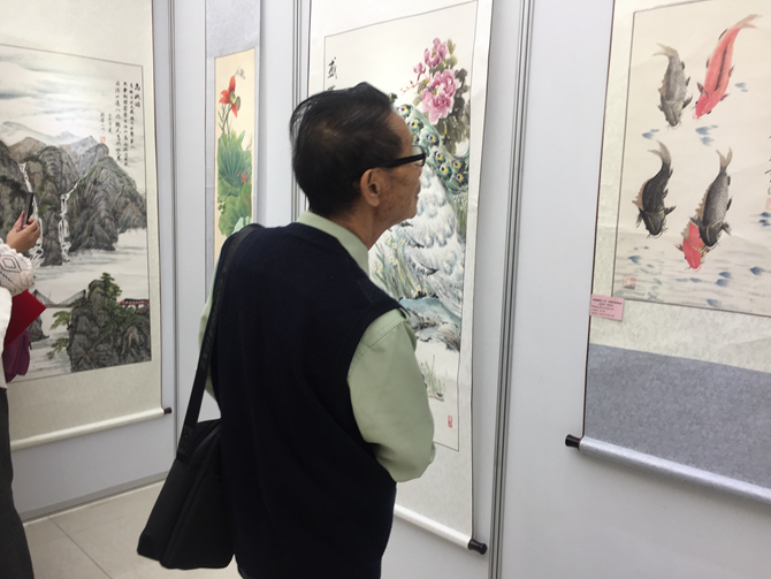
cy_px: 290
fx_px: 646
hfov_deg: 61.6
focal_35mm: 29
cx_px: 386
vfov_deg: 48.3
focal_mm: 4.15
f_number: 2.2
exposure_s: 1/50
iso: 32
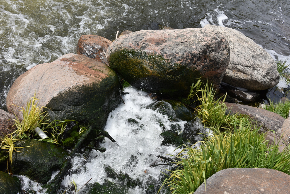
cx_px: 145
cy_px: 97
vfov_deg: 28.1
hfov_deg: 41.1
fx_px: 387
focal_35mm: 48
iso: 100
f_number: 9
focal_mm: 48
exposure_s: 1/320
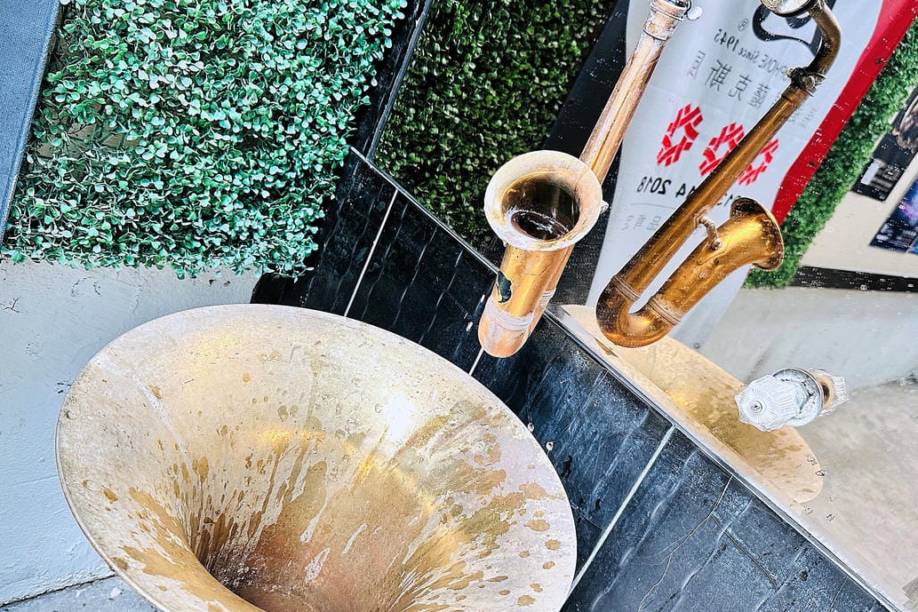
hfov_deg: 63.6
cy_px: 291
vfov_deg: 45.0
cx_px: 491
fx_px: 740
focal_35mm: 29
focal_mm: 6.86
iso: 200
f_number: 1.78
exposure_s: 1/121
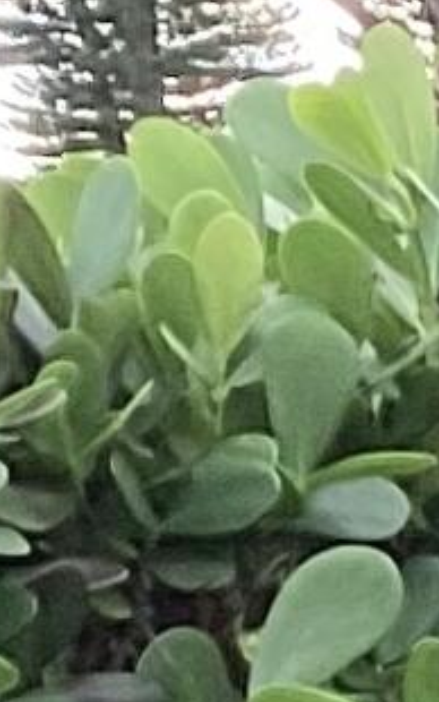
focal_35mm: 318
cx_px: 2788
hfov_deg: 3.5
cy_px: 2212
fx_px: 6082
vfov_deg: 6.0
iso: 32
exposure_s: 1/120
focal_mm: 3.3
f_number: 2.4
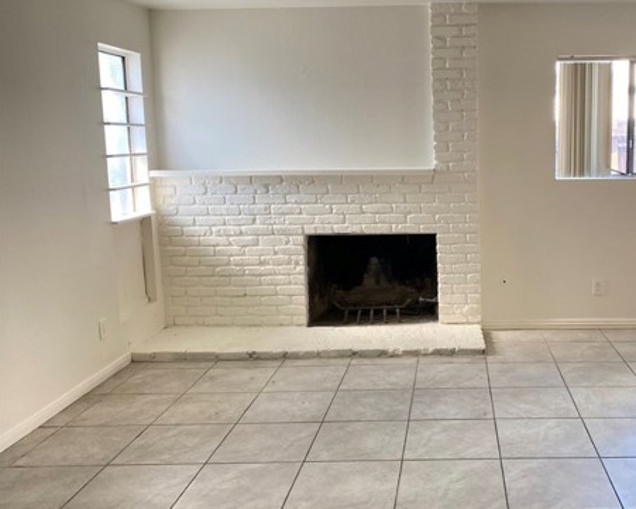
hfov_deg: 48.9
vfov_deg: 41.2
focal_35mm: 36
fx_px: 678
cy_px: 245
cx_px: 450
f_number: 1.8
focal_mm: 4.25
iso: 80
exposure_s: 1/60
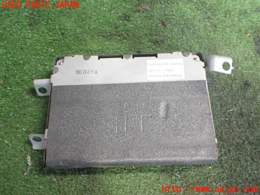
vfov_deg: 46.8
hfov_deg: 60.0
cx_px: 130
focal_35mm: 30
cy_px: 98
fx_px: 225
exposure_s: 1/40
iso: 800
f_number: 2.3
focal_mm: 5.4
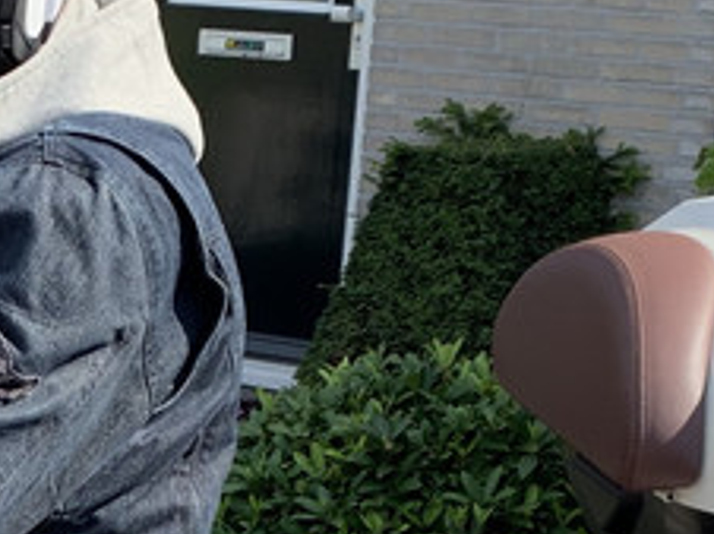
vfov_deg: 11.6
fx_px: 2534
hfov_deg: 15.6
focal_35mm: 123
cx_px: -65
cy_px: 730
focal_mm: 4.25
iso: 25
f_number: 1.8
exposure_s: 1/631
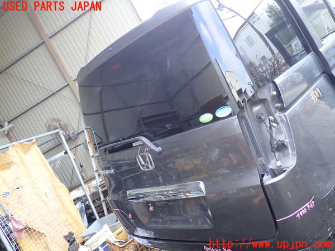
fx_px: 290
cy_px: 126
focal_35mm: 30
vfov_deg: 46.8
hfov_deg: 60.0
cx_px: 168
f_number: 2.3
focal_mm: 5.4
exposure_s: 1/60
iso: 100
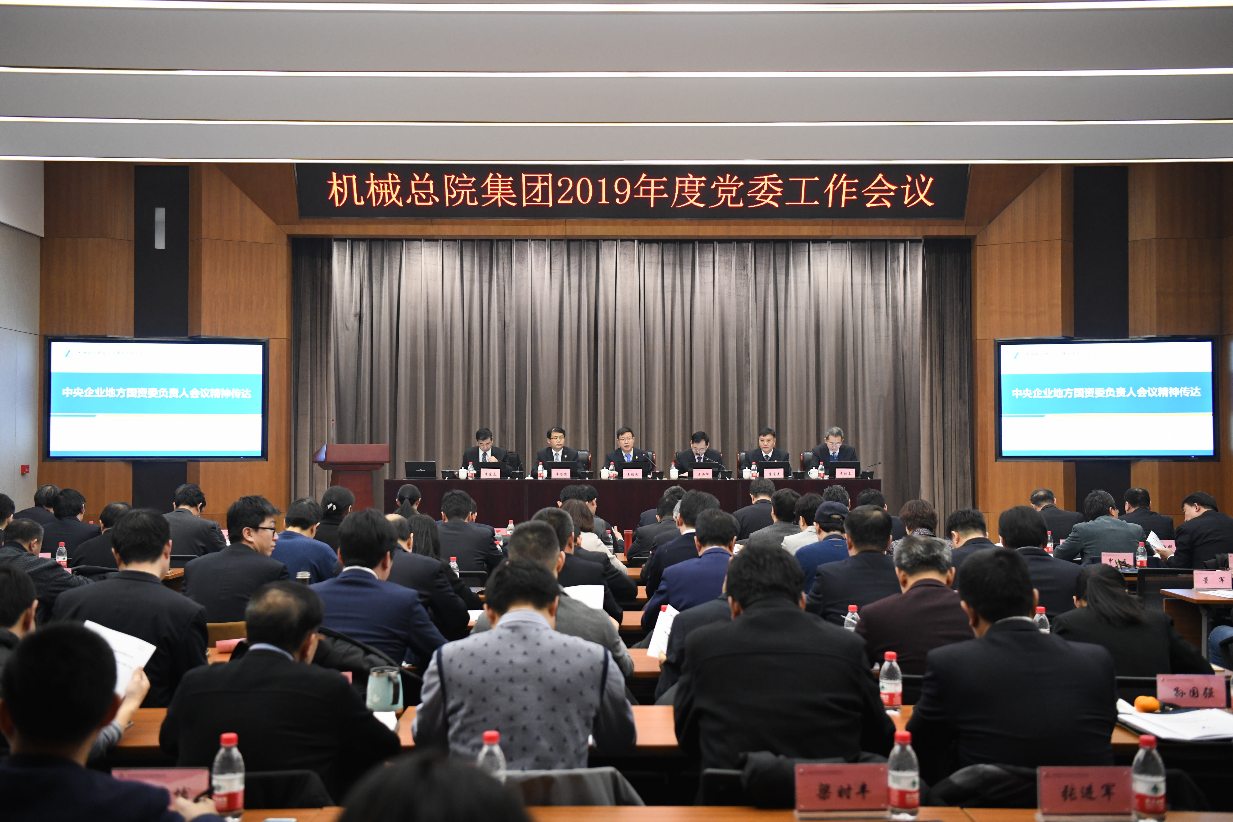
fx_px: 1404
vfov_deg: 32.6
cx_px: 619
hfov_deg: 47.4
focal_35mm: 41
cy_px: 403
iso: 2500
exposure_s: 1/125
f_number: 3.2
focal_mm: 40
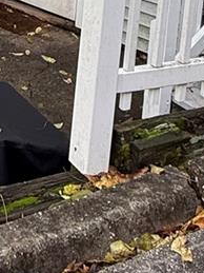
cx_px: -151
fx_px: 653
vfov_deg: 19.1
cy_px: -189
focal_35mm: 83
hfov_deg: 15.5
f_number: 2.2
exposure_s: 1/147
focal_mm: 2.22
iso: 50
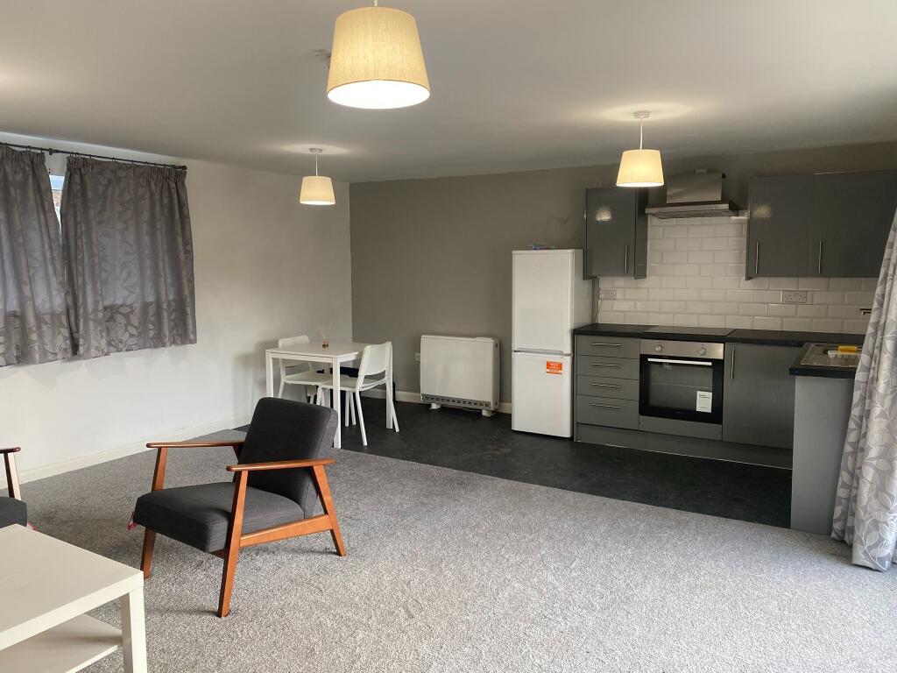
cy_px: 336
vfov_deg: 53.1
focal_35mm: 26
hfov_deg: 67.3
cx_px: 448
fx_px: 674
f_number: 1.8
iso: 100
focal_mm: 4.25
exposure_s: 1/100
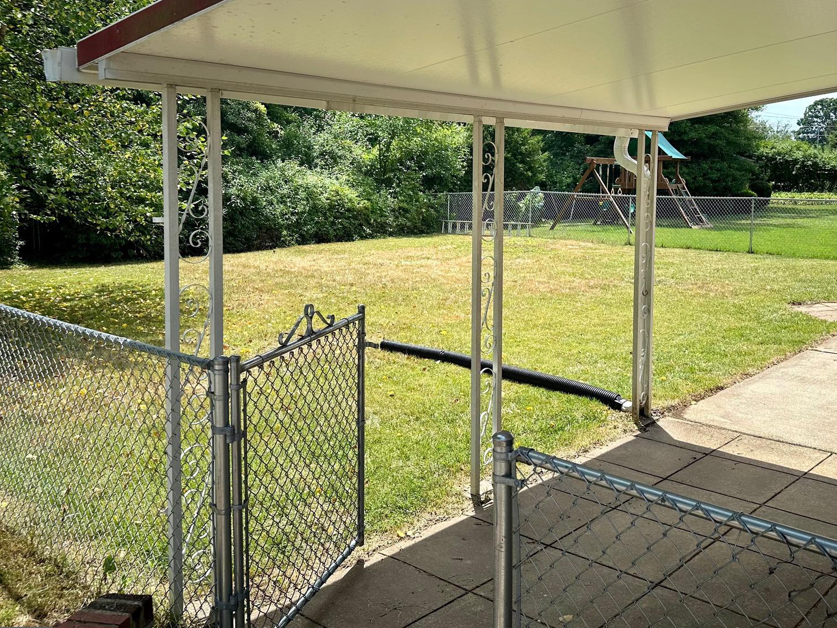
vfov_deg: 42.7
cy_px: 241
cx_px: 487
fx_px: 798
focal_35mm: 33
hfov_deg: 55.1
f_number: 1.78
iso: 80
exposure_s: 1/2809
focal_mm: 6.86
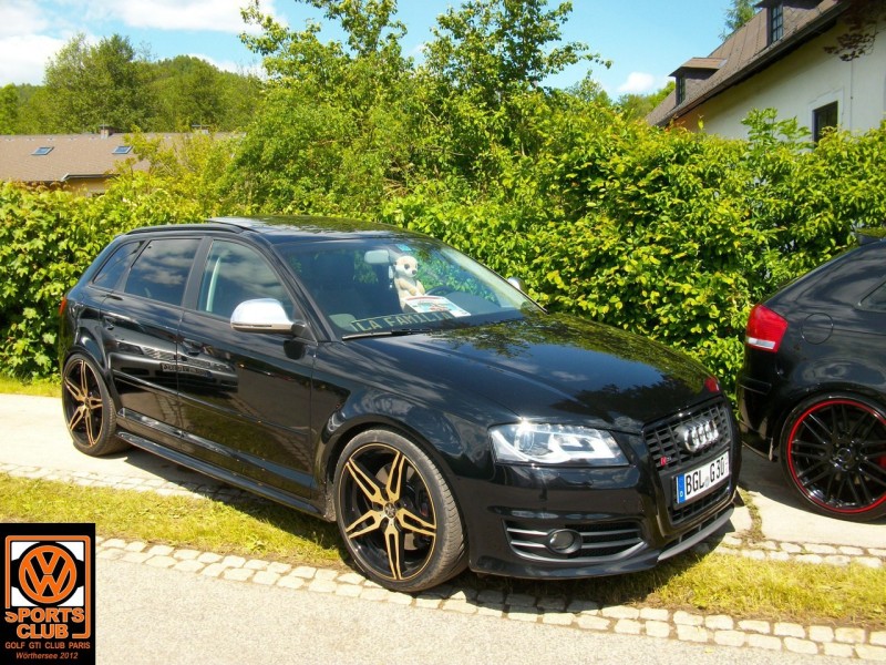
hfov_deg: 54.0
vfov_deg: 41.8
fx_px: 870
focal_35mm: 34
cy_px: 332
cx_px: 443
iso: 80
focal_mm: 5.7
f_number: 5.5
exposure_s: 1/190
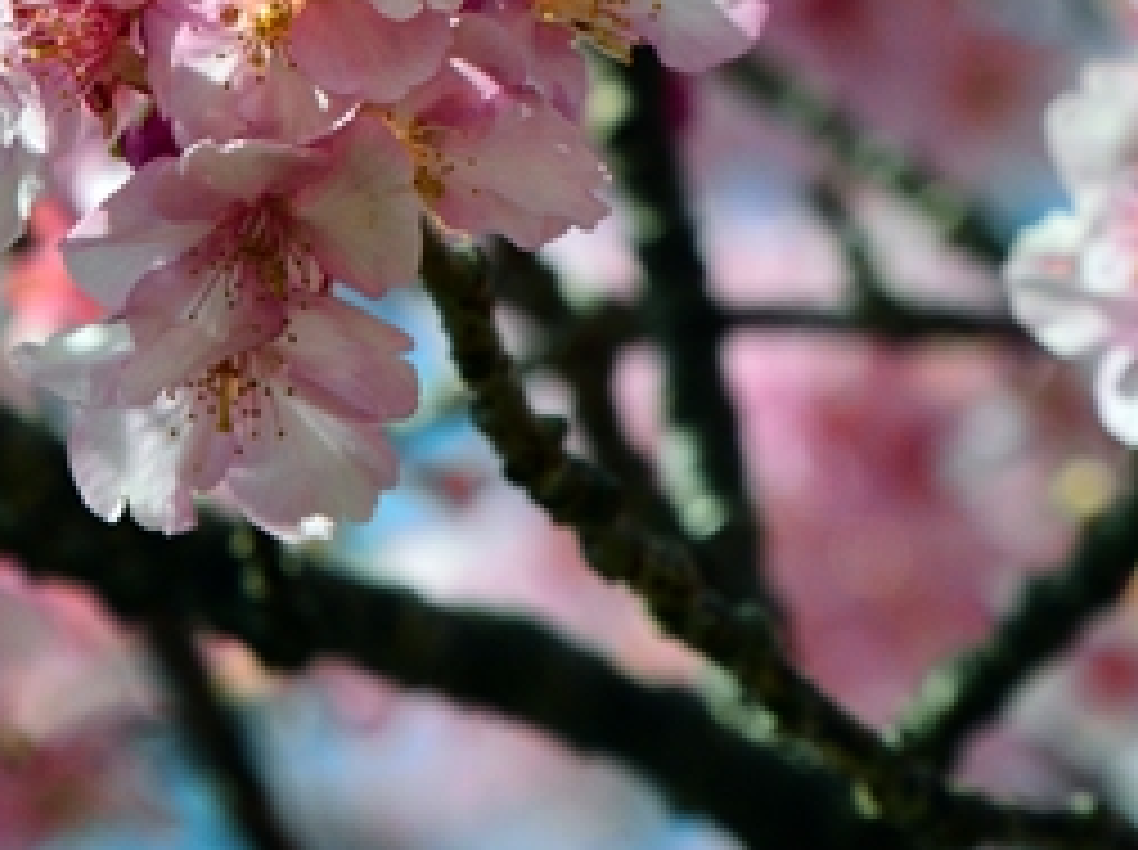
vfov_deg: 1.6
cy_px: -567
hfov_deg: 2.2
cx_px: 324
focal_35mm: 914
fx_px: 30005
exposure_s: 1/1250
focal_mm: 300
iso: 800
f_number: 14
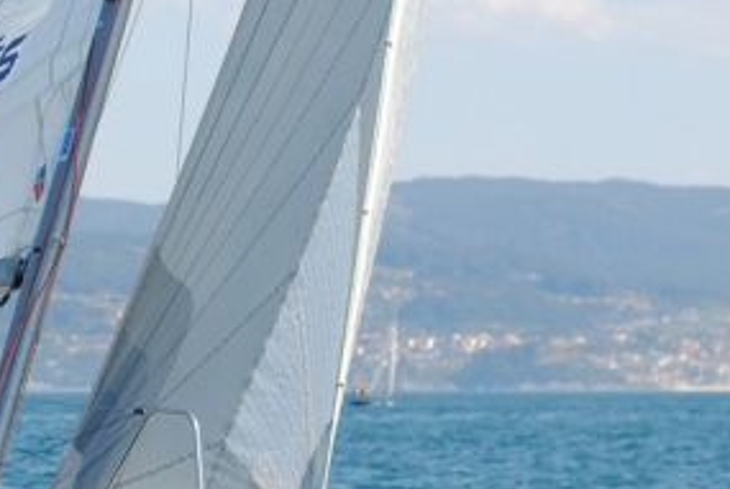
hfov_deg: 7.9
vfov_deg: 5.3
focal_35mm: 261
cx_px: 126
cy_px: 319
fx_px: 5301
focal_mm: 62
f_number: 5.6
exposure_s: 1/500
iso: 140
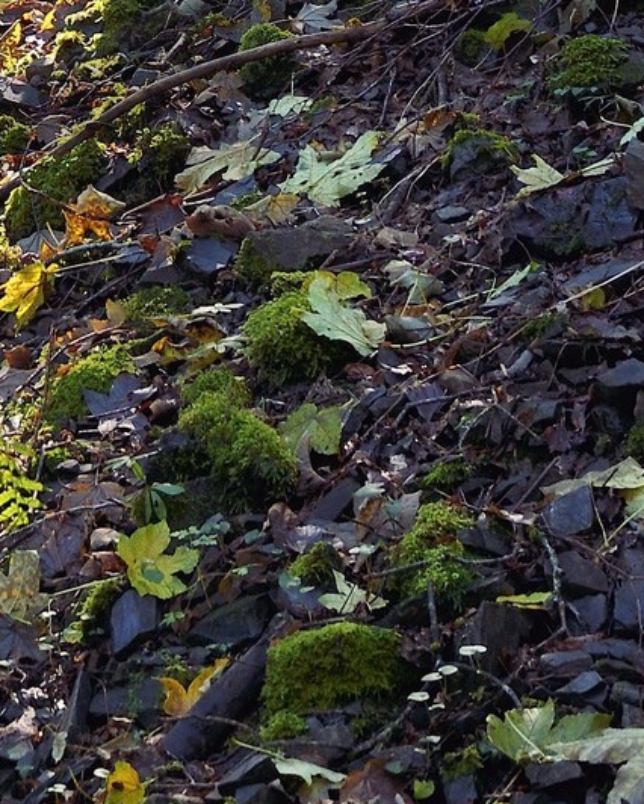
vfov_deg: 12.5
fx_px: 3429
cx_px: -163
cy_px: -522
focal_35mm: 144
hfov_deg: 10.5
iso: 400
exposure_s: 1/20
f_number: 8
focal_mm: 34
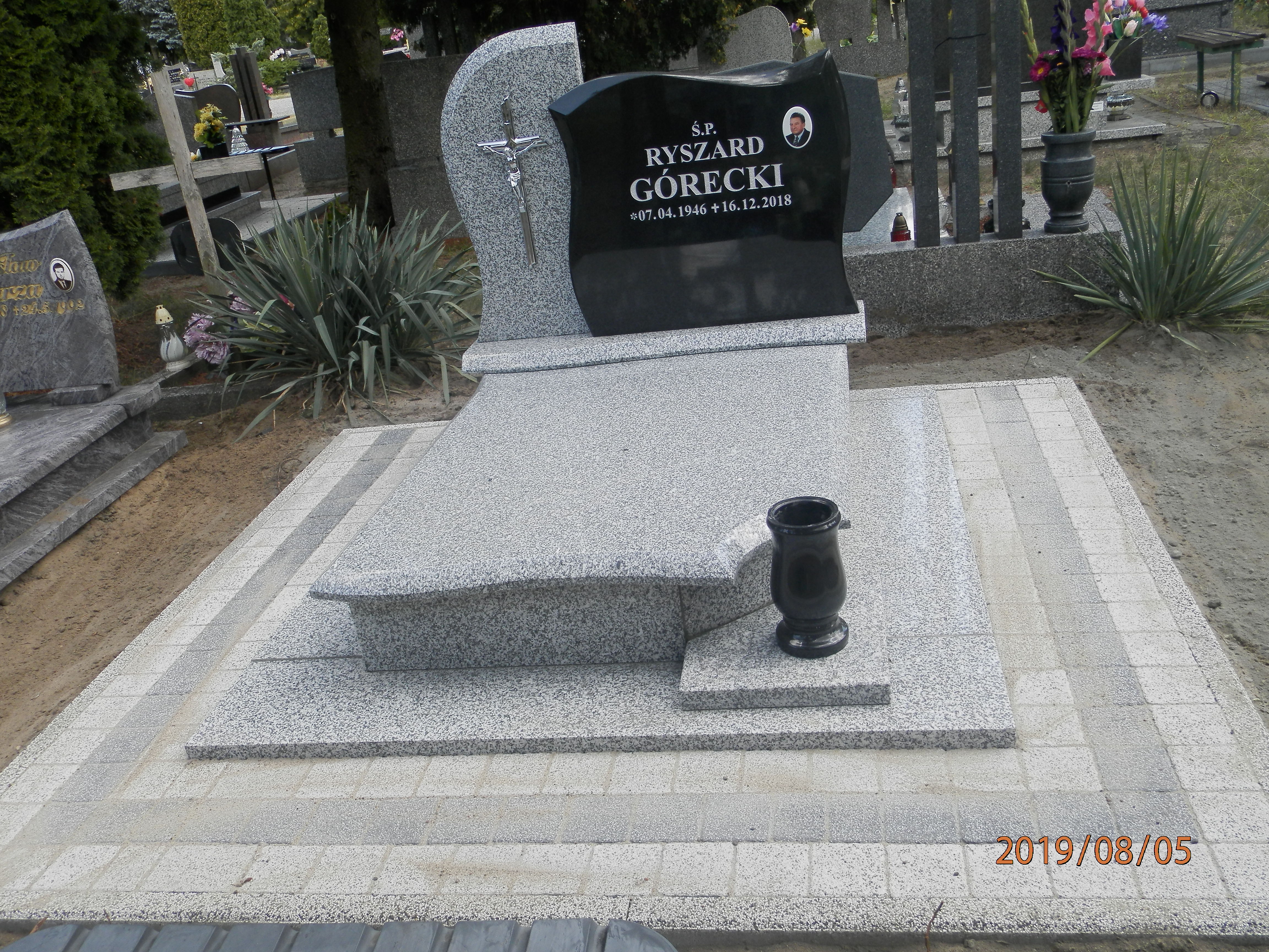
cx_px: 634
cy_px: 476
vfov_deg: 45.4
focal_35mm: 31
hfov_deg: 58.4
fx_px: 1136
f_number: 3.2
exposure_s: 1/200
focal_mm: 5.5
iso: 80
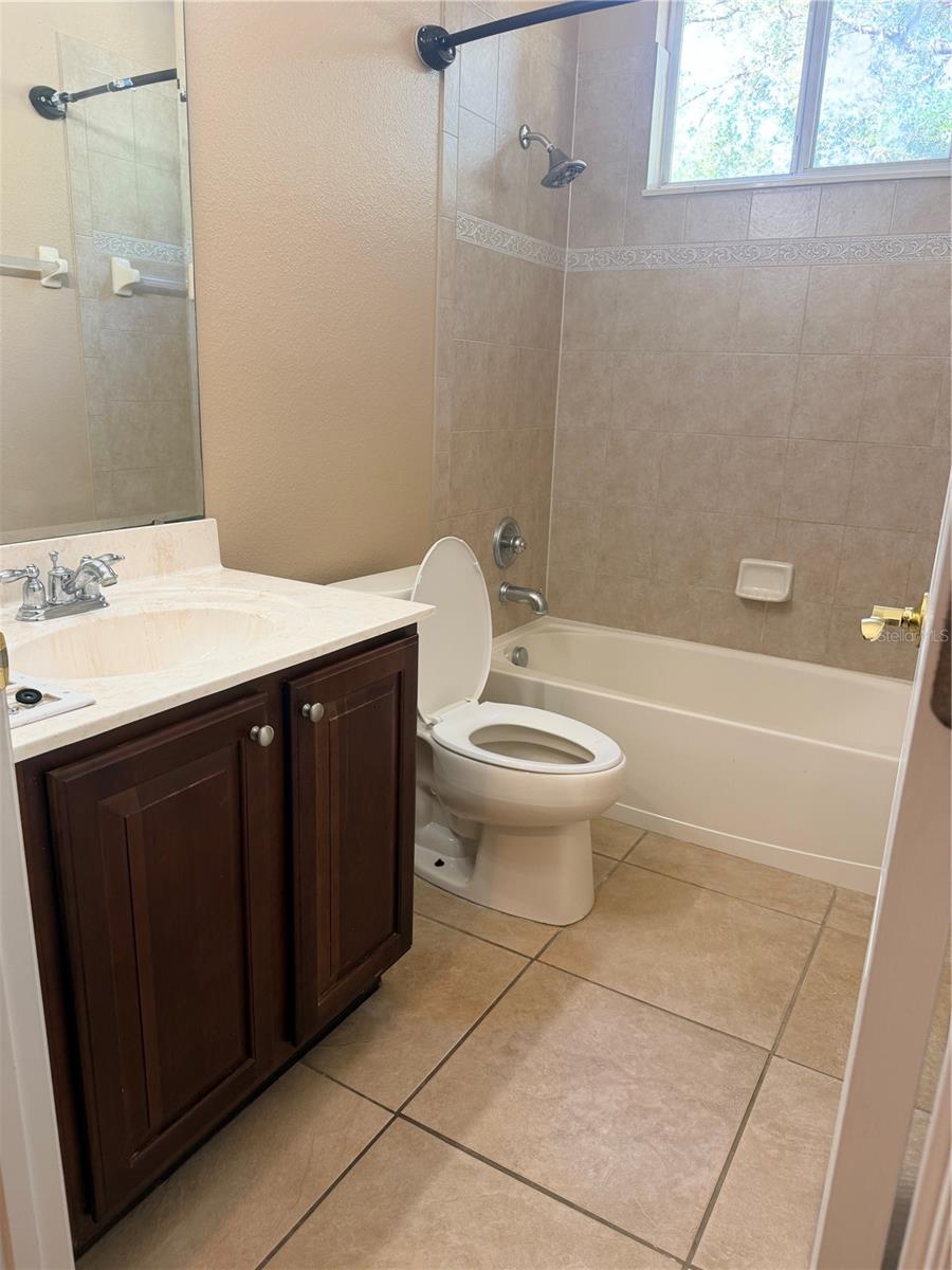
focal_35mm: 24
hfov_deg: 56.8
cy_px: 635
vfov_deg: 71.6
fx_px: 880
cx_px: 476
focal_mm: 6.76
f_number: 1.78
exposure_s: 1/60
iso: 100
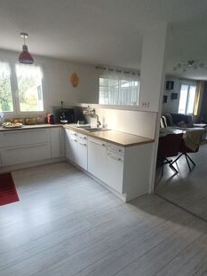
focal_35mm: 22
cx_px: 101
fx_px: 176
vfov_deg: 76.3
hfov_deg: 61.0
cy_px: 148
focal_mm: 1.64
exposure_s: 1/33.3
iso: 200
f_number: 2.2
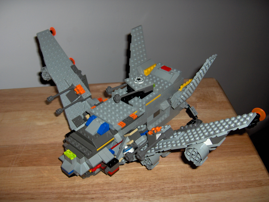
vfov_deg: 36.9
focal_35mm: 39
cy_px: 101
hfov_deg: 47.8
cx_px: 134
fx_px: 304
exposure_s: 1/60
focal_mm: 8
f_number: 2.8
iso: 100
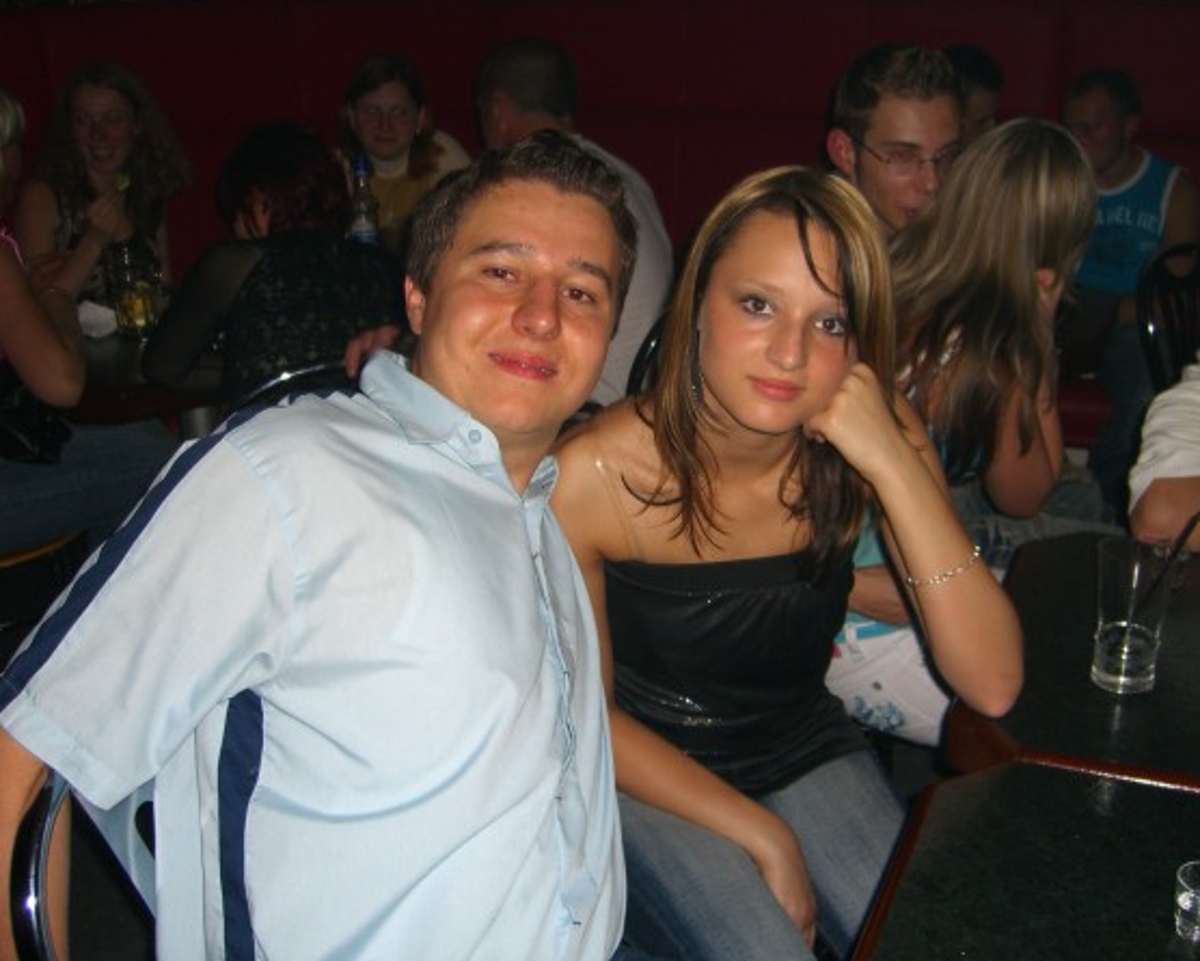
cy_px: 477
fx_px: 1421
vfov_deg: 37.3
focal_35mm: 40
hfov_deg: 45.8
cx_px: 645
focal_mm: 7.9
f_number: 2.8
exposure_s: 1/60
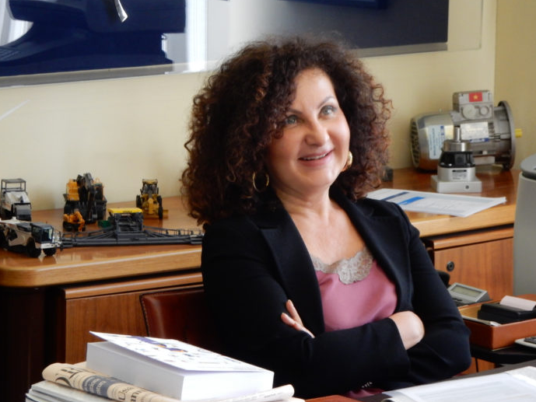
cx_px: 282
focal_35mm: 155
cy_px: 188
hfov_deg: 12.7
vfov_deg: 9.6
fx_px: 2400
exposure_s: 1/25
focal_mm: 24.7
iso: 400
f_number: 6
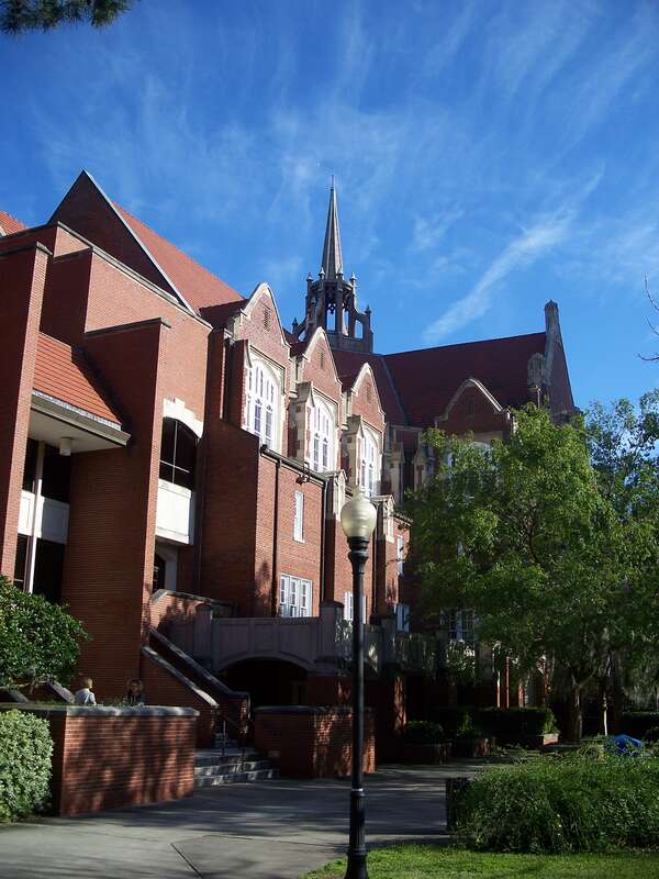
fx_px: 939
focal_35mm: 37
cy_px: 440
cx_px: 330
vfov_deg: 50.1
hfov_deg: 38.7
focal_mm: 7.8
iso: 64
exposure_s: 1/640
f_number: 2.8
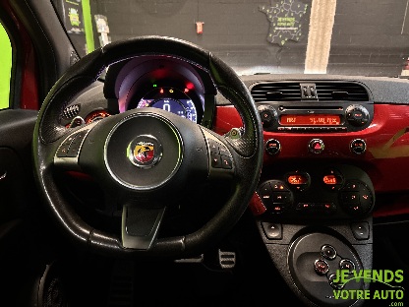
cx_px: 204
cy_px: 154
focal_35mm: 26
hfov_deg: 67.3
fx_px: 307
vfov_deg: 53.1
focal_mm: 5.96
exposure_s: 1/25
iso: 800
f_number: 1.6
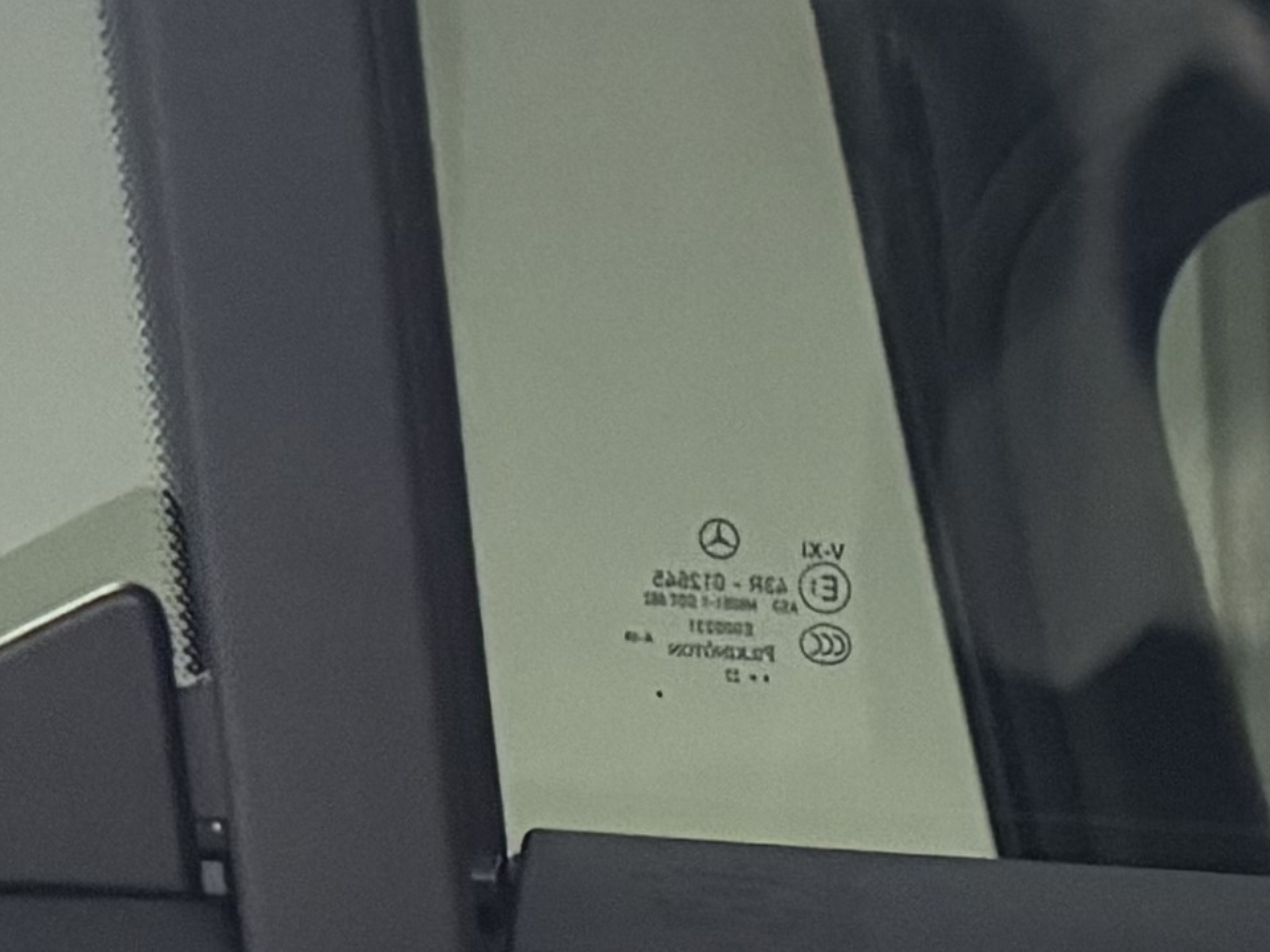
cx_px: 2177
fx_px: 5246
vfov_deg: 9.4
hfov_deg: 12.7
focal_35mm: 143
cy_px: 2137
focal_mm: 6.76
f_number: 1.78
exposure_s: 1/33
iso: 1000
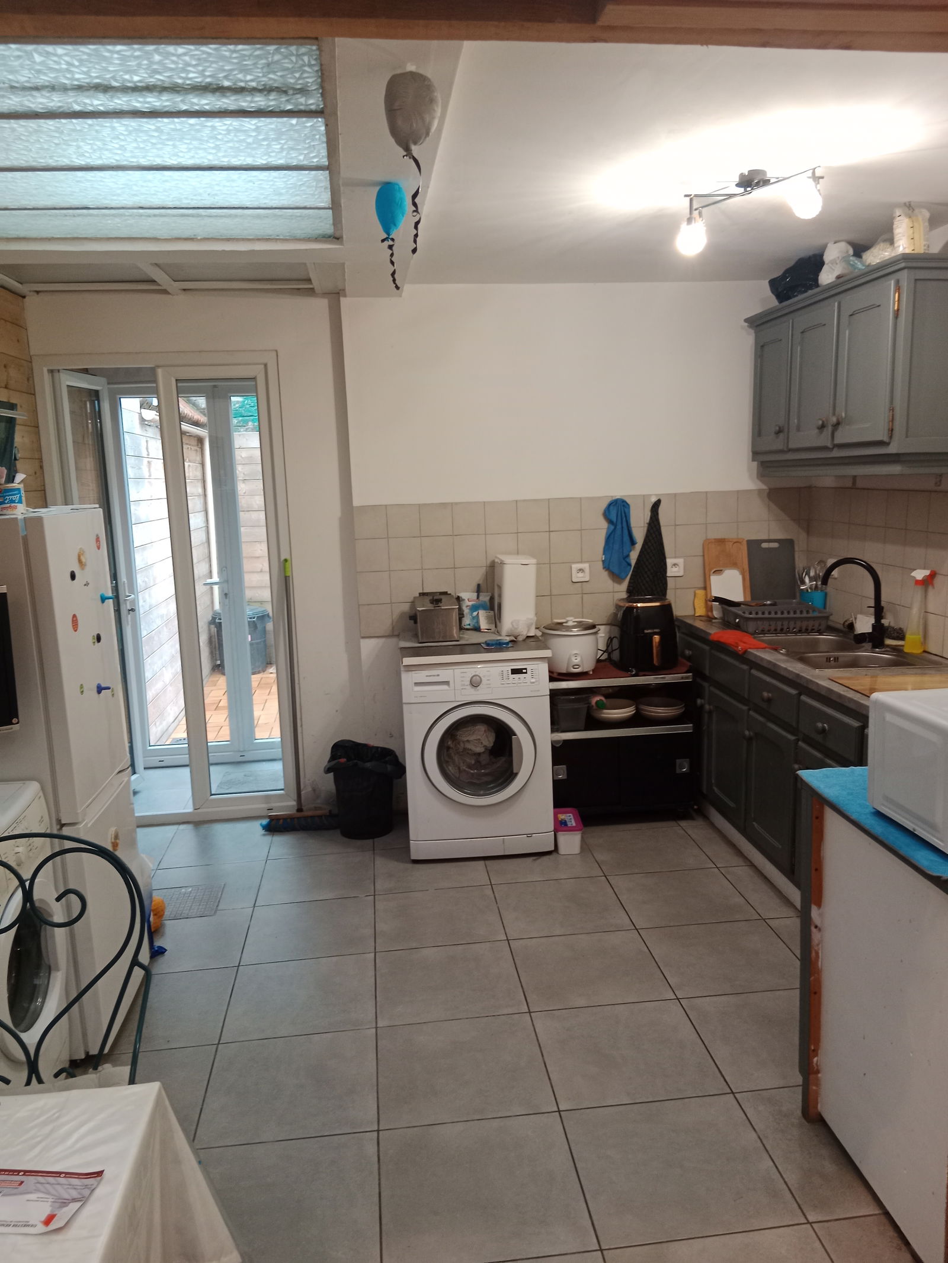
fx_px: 949
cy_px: 632
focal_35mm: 26
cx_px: 474
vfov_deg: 67.3
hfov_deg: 53.1
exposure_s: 1/33.3
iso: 983
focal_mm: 3.96
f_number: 1.8
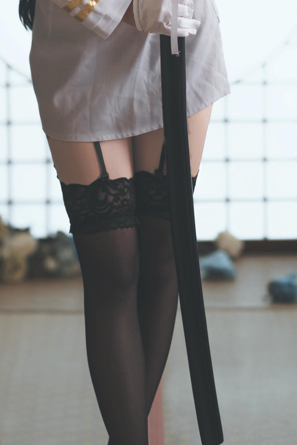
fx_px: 2624
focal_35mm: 212
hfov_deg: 6.5
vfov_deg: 9.7
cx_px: 95
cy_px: 98
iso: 100
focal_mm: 85
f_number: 2.2
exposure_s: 1/125
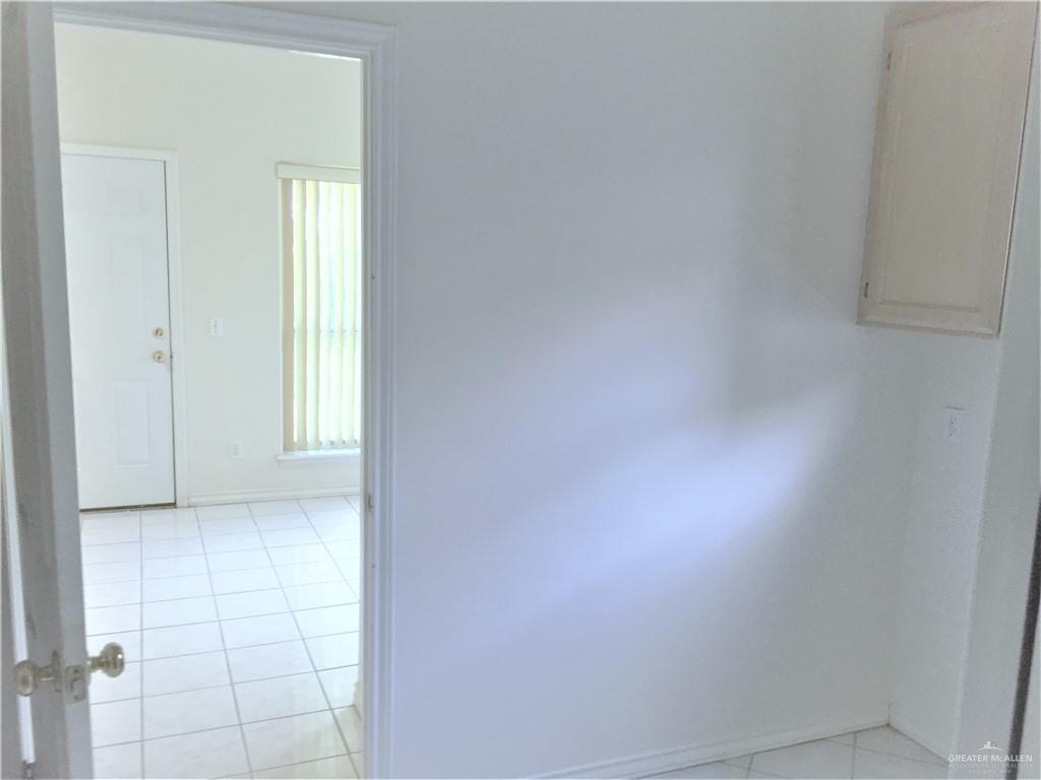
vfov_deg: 48.2
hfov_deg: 61.7
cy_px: 390
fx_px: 872
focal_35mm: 29
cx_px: 520
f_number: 2.2
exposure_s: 1/30
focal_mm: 4.15
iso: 125
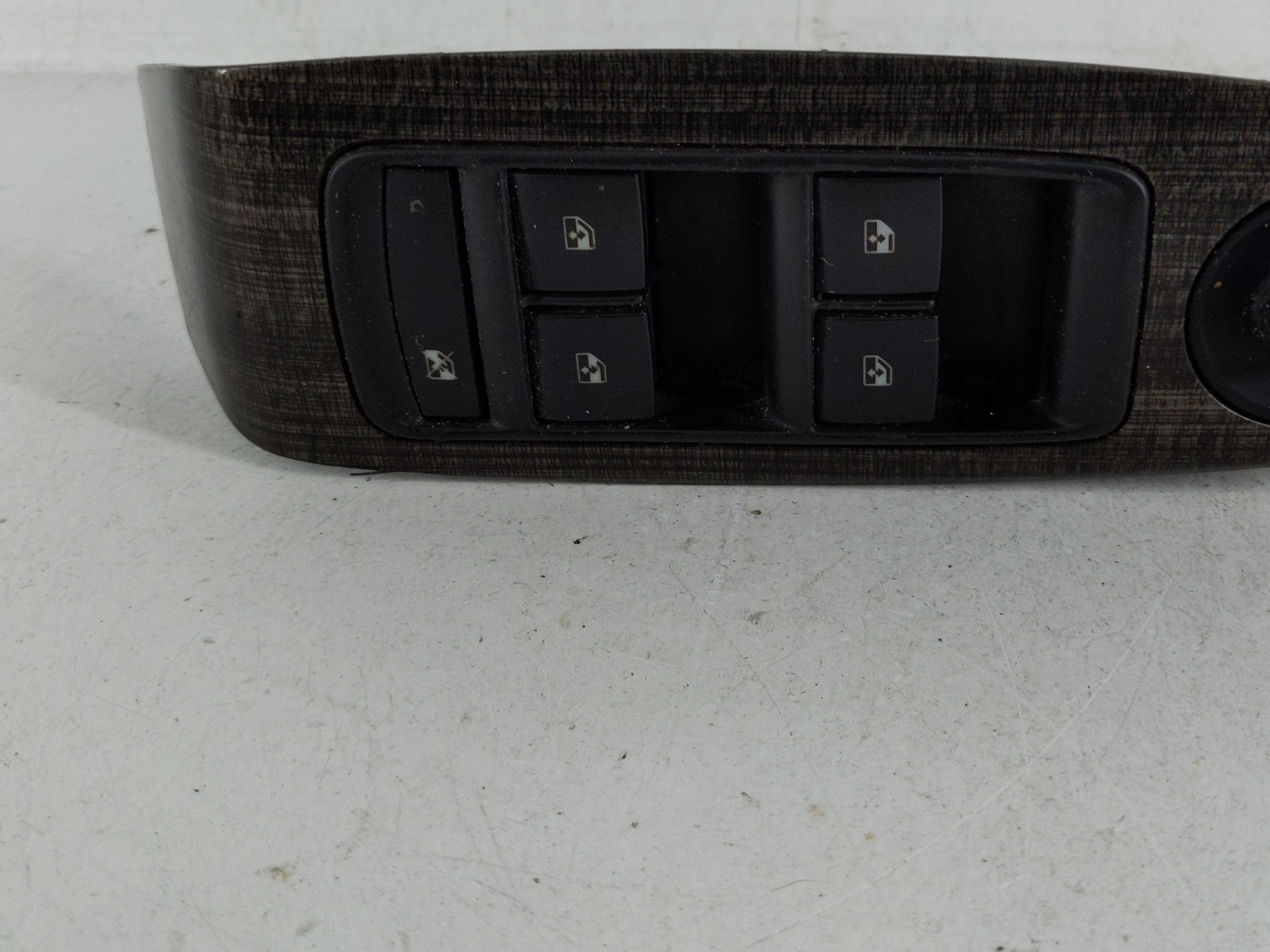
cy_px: 316
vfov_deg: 37.3
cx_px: 784
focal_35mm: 38
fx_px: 1394
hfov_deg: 48.6
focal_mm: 4.38
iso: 55
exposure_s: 1/114
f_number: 1.73
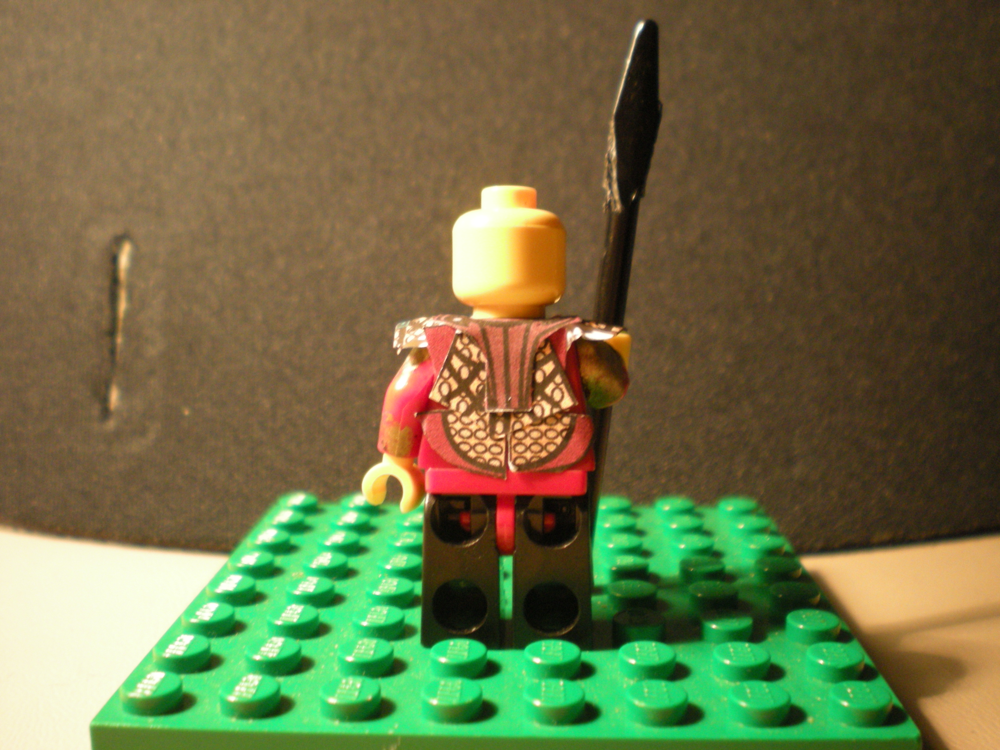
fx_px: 1098
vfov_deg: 37.7
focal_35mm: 38
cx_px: 500
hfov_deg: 49.0
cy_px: 375
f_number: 3.1
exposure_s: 1/19.3
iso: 200
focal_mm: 6.3
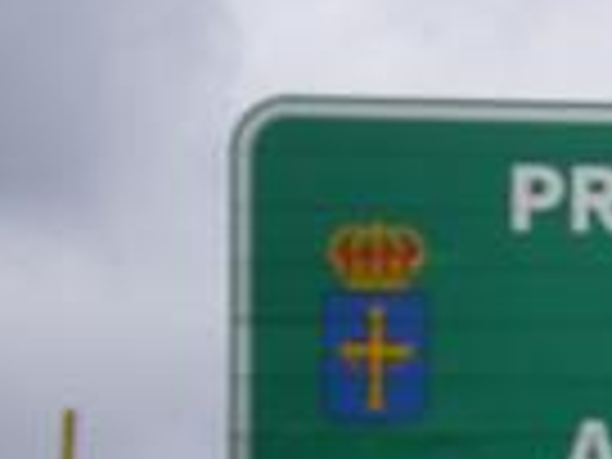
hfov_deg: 5.9
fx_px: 5940
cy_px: 364
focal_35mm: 336
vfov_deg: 4.4
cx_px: 711
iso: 64
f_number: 5.9
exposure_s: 1/200
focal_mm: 18.9
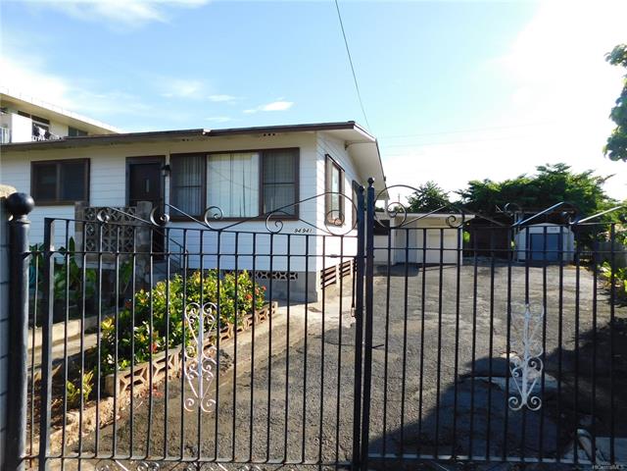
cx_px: 314
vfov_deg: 58.9
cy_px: 236
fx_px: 417
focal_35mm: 23
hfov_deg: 73.9
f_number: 3
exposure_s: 1/800
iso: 125
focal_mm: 4
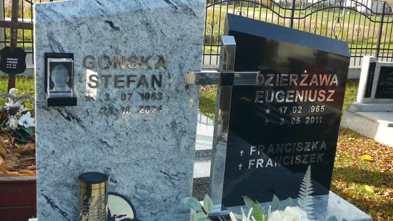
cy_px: 113
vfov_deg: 25.4
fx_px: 490
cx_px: 196
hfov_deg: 43.7
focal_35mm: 47
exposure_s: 1/200
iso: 80
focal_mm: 6.4
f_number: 3.2
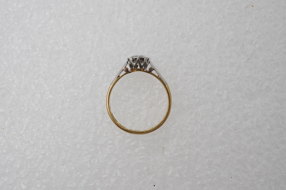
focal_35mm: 45
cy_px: 95
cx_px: 143
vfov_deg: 29.9
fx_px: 357
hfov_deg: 43.6
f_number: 22
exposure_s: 1/125
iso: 400
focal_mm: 30
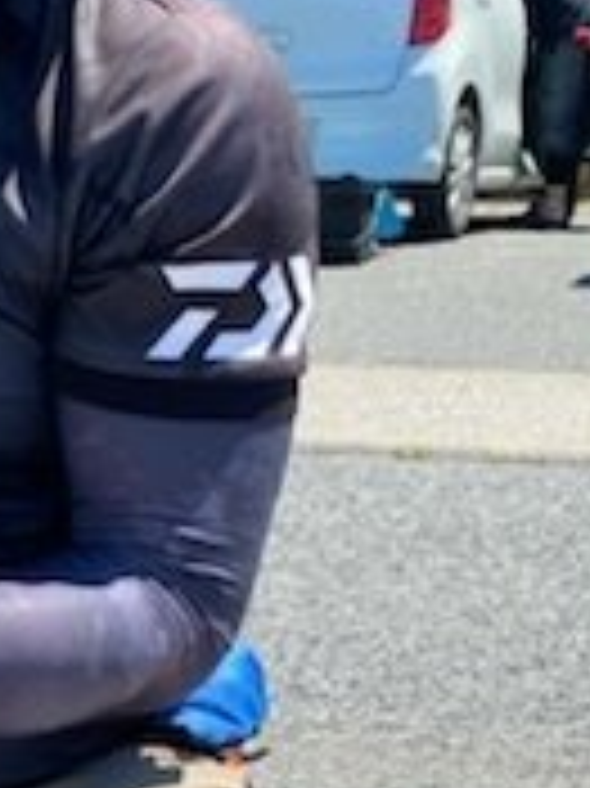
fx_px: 2162
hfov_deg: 14.9
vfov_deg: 20.3
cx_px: -144
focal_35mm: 95
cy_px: 702
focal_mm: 4.25
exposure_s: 1/1927
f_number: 1.8
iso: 32
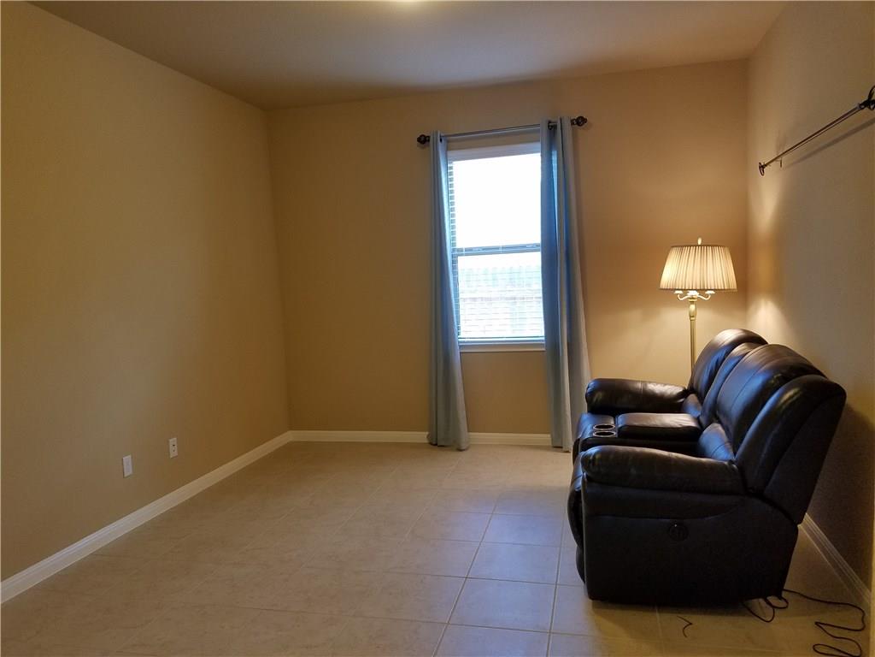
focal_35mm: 26
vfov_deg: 53.1
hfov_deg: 67.3
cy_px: 328
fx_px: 657
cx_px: 438
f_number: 1.7
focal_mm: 4.2
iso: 125
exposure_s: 1/60
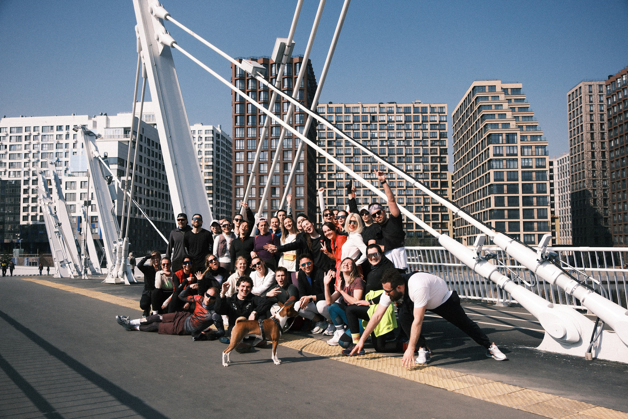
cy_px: 210
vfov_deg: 43.6
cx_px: 314
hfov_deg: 61.9
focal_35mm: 30
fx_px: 523
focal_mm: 20.2
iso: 400
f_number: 4
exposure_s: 1/4000
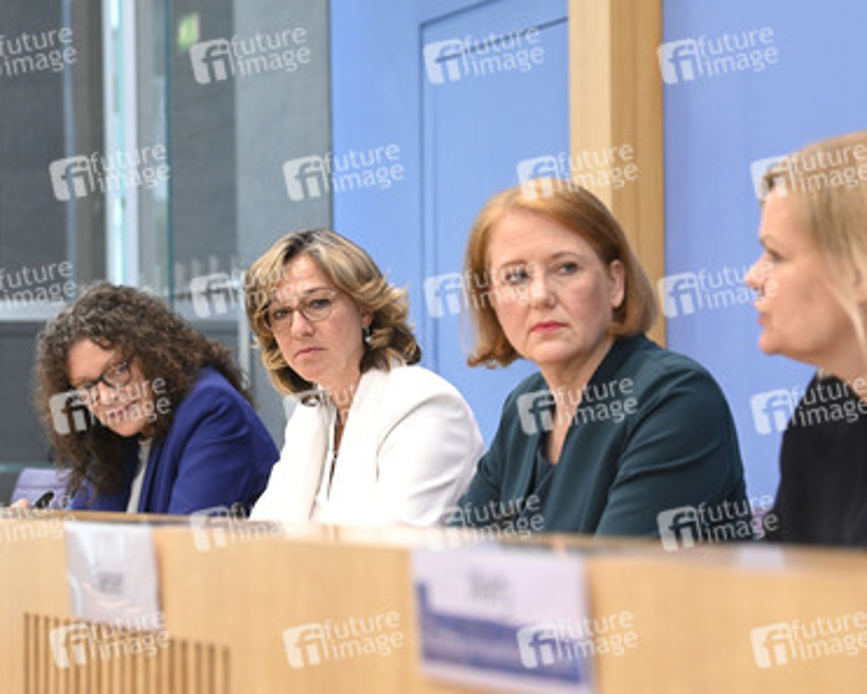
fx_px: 2926
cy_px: 348
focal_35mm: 114
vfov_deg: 13.5
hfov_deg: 16.8
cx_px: 515
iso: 3200
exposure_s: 1/500
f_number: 5
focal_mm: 100
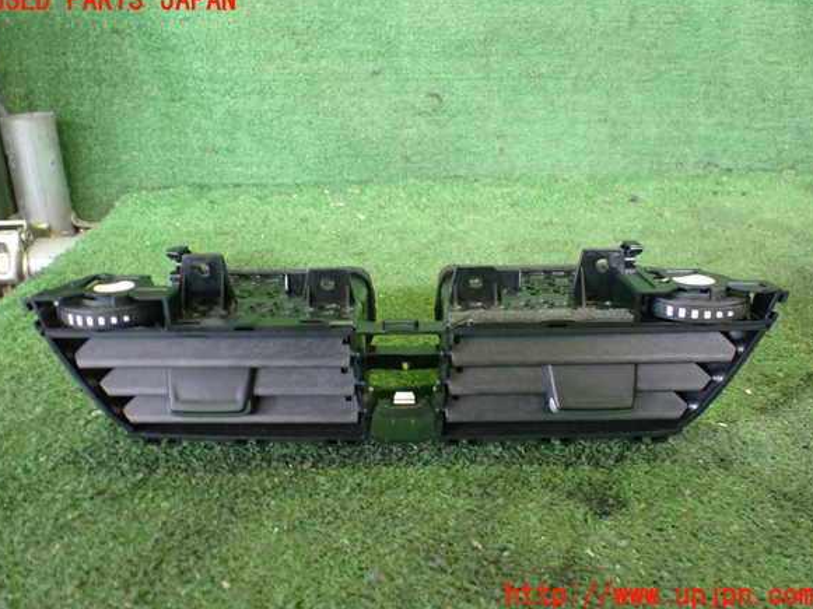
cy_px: 298
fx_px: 728
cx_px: 402
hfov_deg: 58.4
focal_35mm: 31
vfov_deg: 45.4
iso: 800
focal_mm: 5.4
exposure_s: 1/40
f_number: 2.3
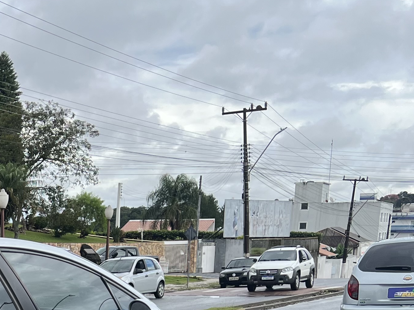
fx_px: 921
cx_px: -76
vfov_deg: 18.0
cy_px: 392
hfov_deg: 23.3
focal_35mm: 77
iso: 50
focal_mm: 5.7
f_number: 1.5
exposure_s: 1/2513
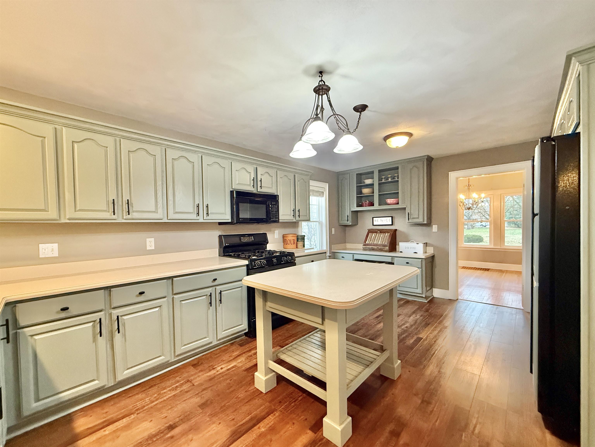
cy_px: 224
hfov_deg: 102.1
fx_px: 241
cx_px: 298
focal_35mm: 14
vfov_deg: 85.7
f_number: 2.2
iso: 640
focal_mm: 2.22
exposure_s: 1/60
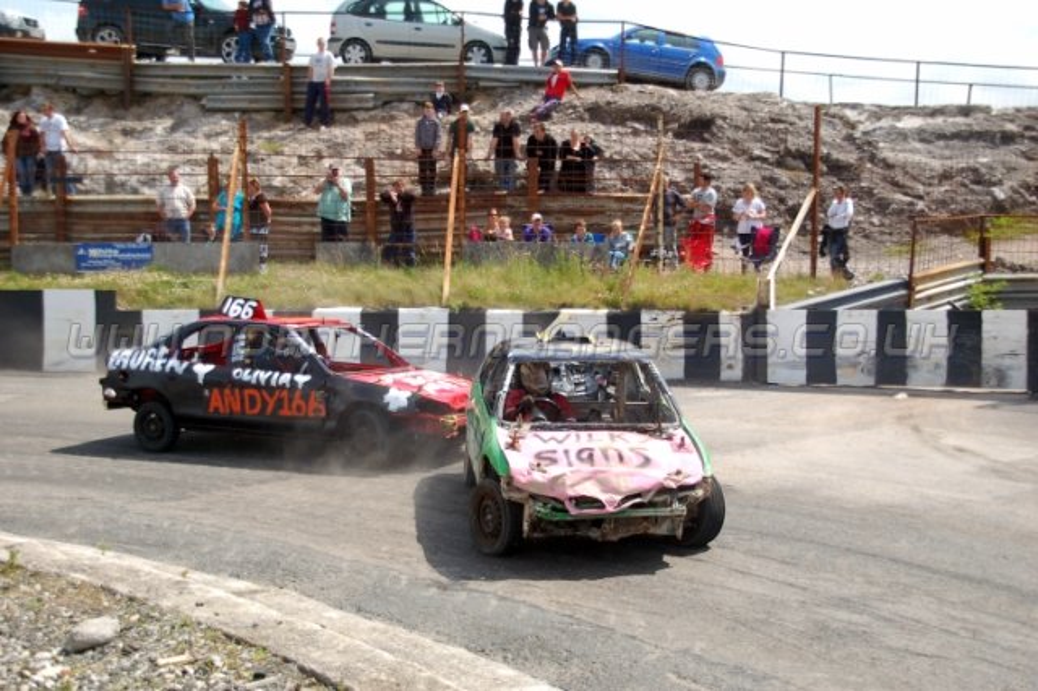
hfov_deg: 38.9
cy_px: 346
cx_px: 519
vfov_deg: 26.5
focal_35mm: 51
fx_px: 1470
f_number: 4.5
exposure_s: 1/1000
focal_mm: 34
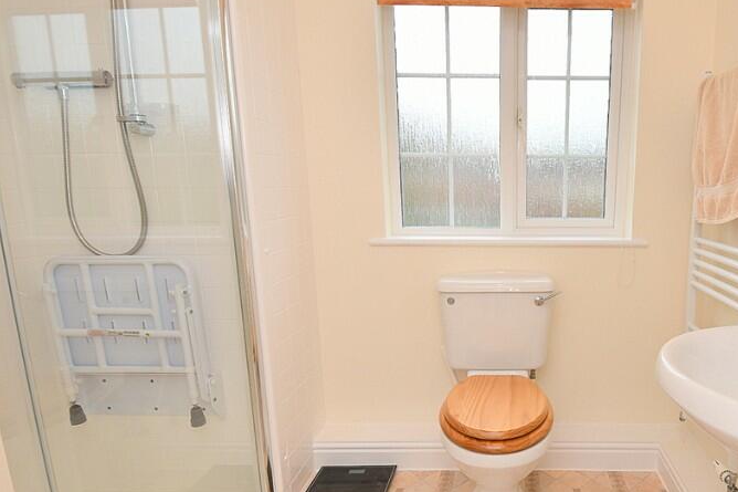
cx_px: 512
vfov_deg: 54.9
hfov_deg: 73.0
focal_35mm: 23
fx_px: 471
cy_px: 280
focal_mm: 10
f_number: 5
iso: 200
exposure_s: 1/200
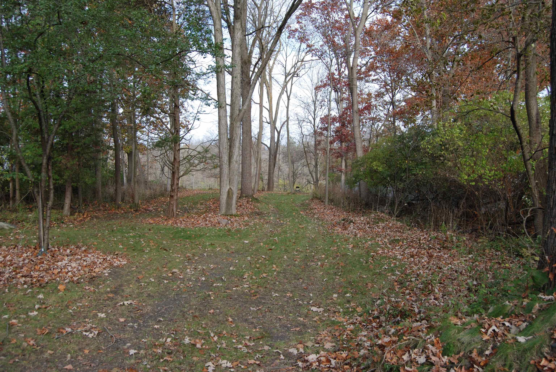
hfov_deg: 61.9
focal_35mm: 30
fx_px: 464
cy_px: 186
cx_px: 278
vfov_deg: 43.7
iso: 100
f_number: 5.6
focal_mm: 20
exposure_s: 1/125
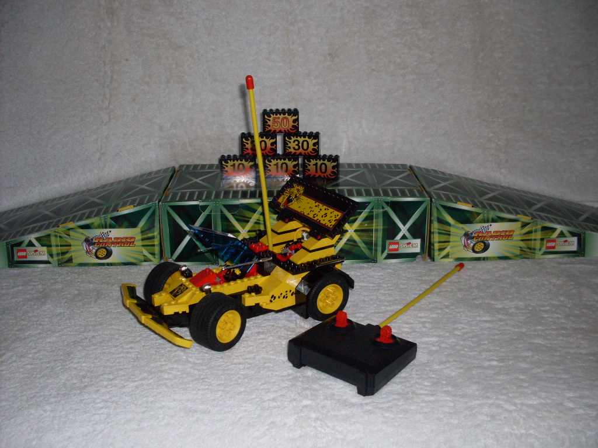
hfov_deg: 49.0
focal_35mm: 38
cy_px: 224
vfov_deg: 37.7
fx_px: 656
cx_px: 299
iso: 100
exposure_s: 1/45
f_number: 2.8
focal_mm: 6.3
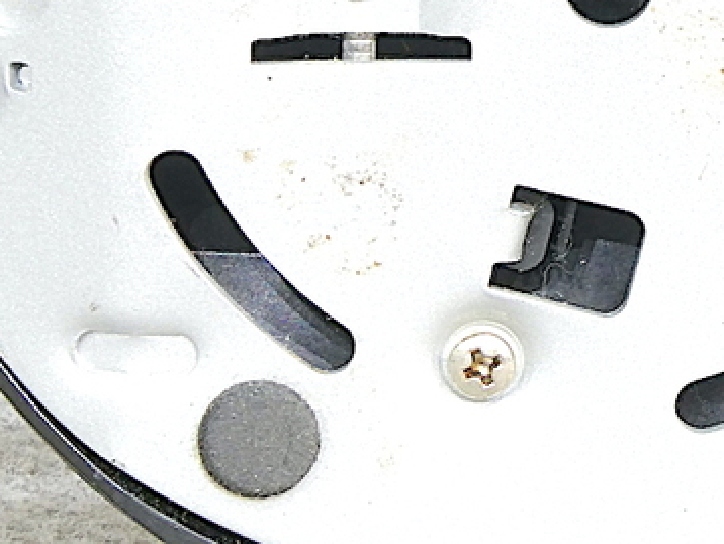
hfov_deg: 4.6
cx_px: 641
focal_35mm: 429
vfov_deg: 3.5
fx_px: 8979
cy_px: -34
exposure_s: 1/3.2
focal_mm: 28.7
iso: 200
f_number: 6.3
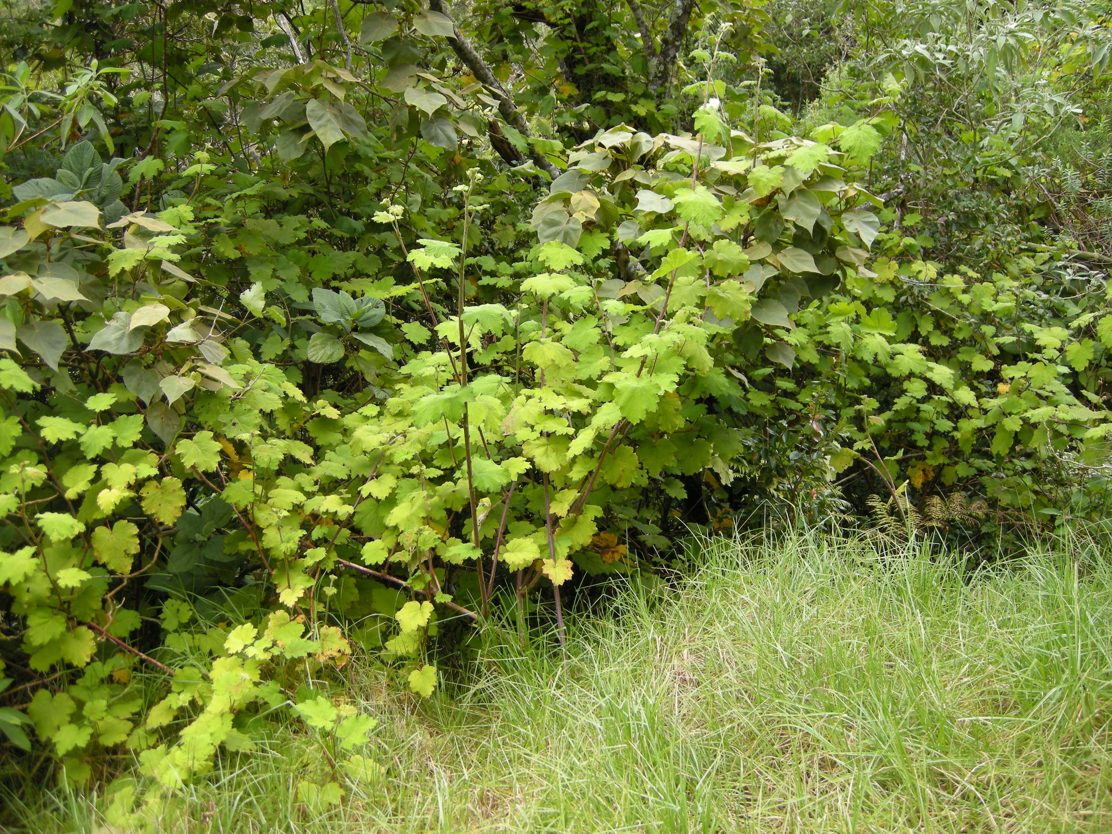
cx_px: 556
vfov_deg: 40.7
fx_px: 1124
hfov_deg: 52.6
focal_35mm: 35
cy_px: 417
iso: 66
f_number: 2.7
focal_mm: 7.5
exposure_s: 1/50
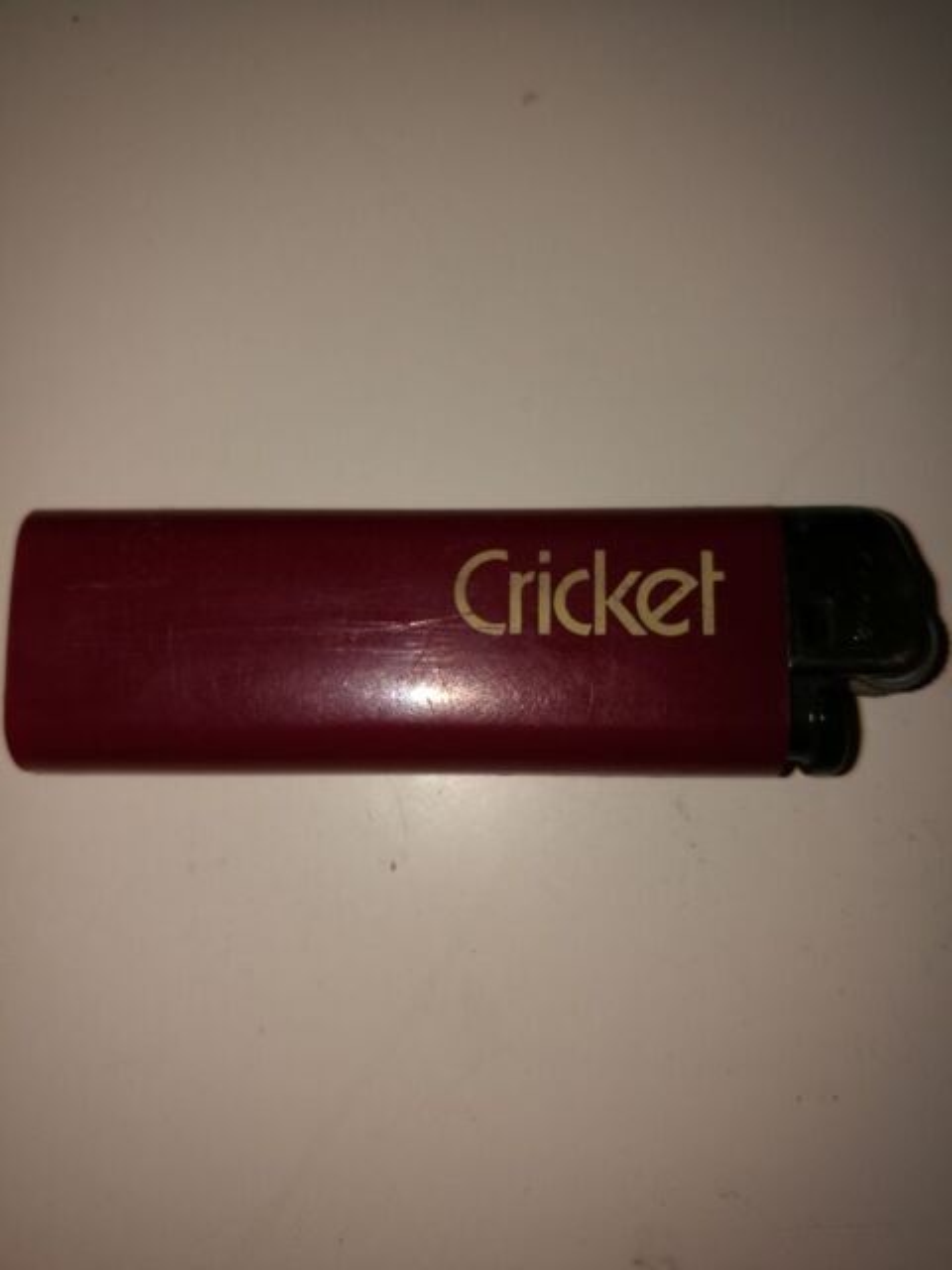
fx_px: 990
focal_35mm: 27
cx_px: 476
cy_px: 635
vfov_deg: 65.3
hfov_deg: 51.4
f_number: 2.2
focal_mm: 4.5
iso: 50
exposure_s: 1/536
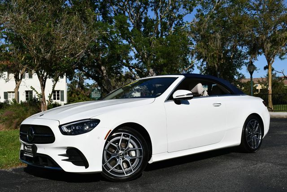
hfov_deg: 44.5
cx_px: 144
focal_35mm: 44
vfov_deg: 30.6
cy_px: 96
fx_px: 351
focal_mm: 22
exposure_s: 1/400
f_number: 10
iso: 100
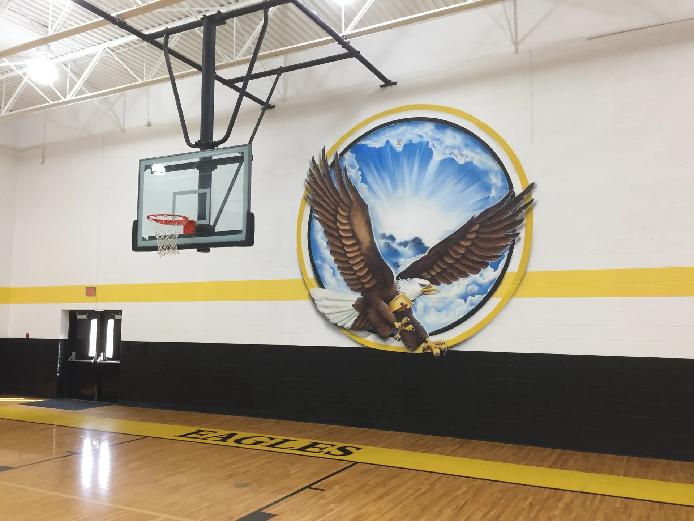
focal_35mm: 29
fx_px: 581
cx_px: 347
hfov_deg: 61.7
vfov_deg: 48.2
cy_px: 260
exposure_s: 1/30
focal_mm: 4.15
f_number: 2.2
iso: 50
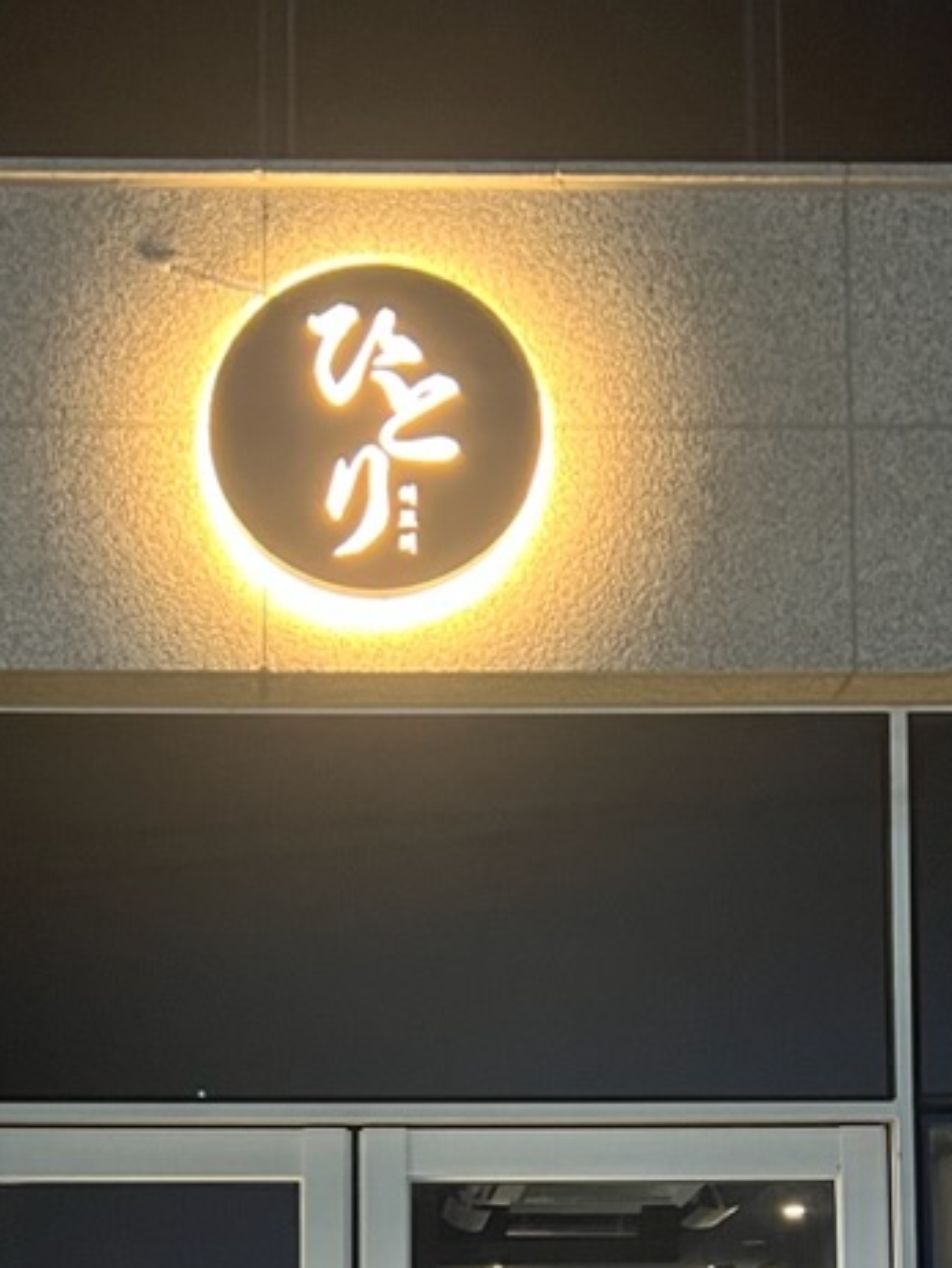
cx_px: 335
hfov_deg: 20.4
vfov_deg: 25.8
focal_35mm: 72
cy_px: 1241
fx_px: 2638
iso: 500
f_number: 1.5
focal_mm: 5.7
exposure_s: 1/30
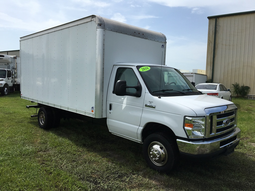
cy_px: 96
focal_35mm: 29
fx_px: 214
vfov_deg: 48.2
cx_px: 128
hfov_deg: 61.7
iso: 25
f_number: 2.2
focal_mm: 4.15
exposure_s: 1/2404
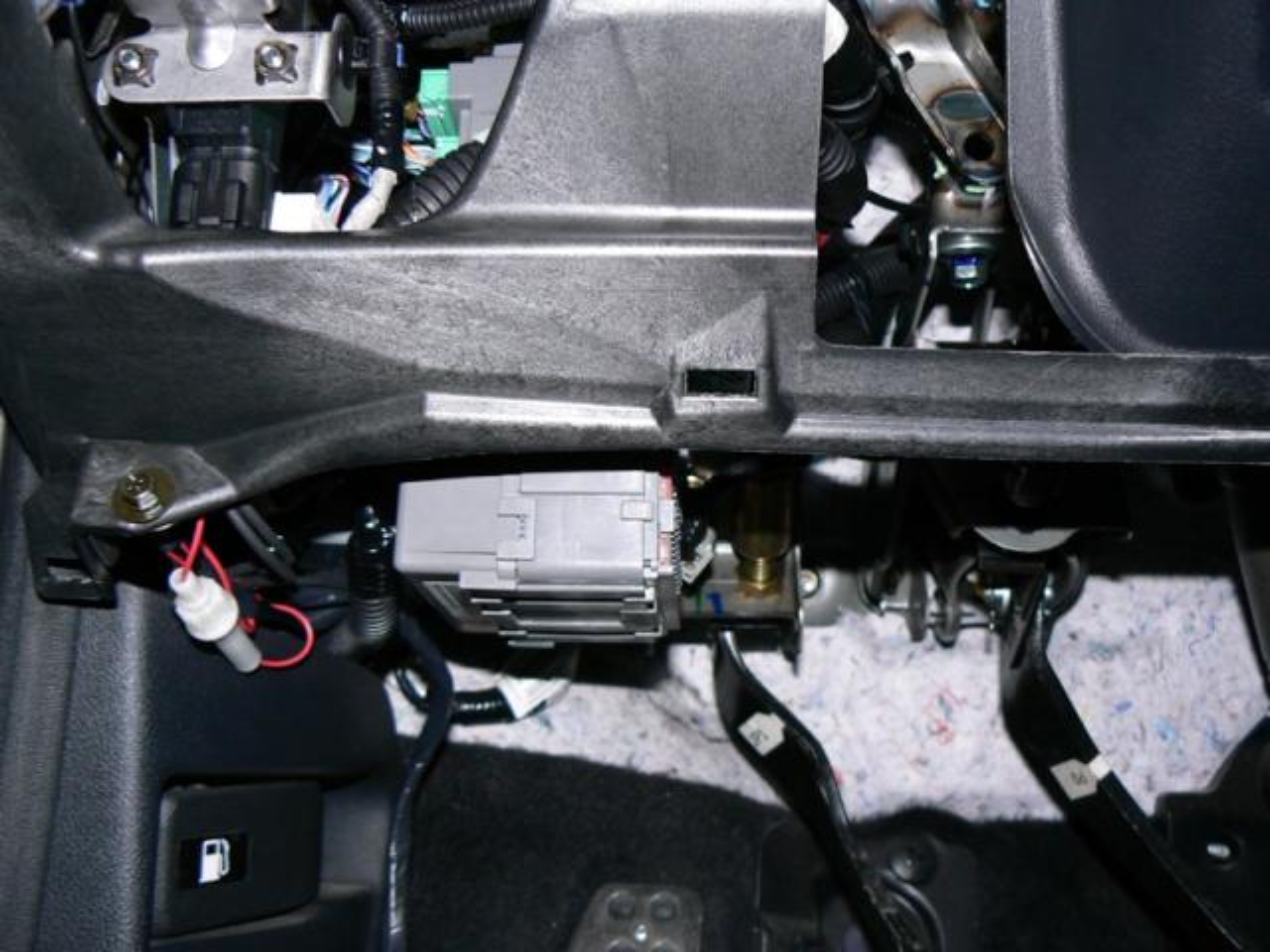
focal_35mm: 36
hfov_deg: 51.4
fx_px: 1321
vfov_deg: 39.7
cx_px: 635
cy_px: 476
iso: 100
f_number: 2.8
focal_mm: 6
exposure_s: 1/30
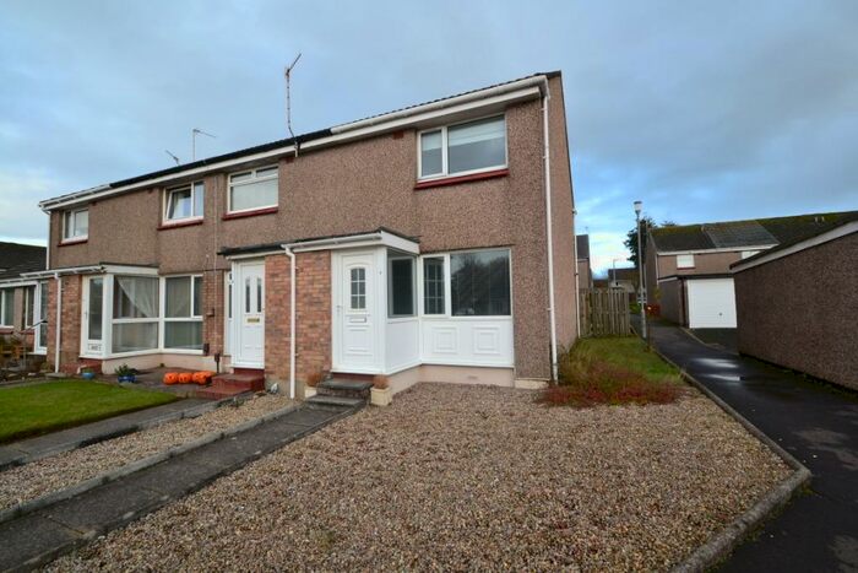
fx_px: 358
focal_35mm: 15
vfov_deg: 77.4
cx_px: 429
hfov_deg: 100.4
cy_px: 286
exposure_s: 1/80
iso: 400
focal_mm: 10
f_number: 9
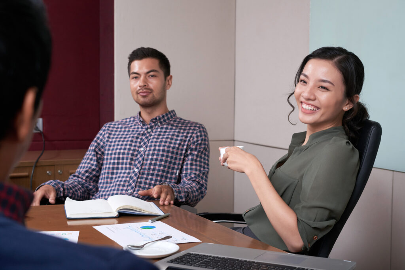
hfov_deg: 33.4
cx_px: 202
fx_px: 675
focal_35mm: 60
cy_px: 135
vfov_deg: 22.6
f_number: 7.1
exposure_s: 1/250
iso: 800
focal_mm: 60
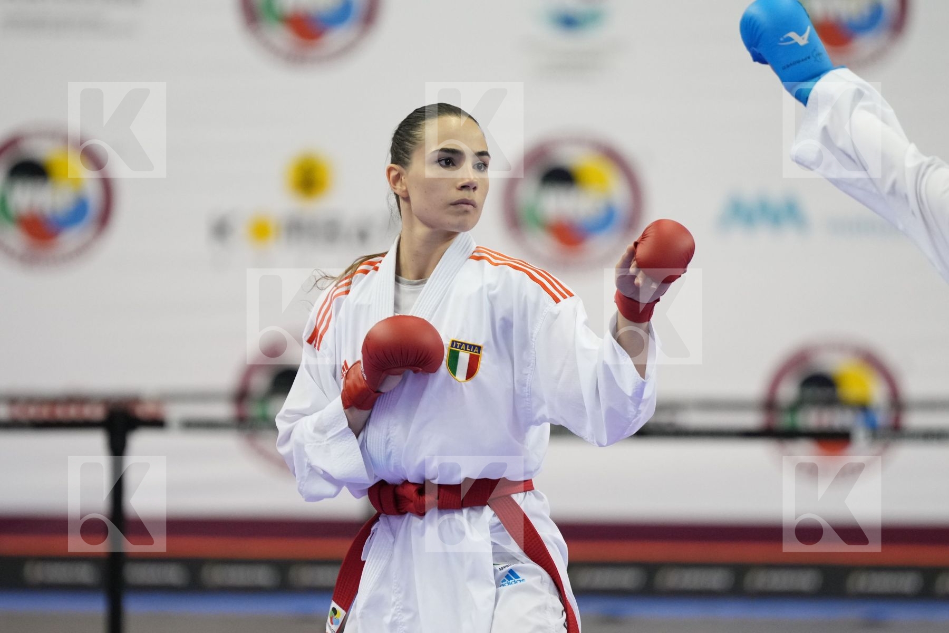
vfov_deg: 4.6
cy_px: 316
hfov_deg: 6.9
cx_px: 474
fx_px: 7908
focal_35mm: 300
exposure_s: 1/1000
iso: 2500
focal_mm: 200
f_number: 2.8
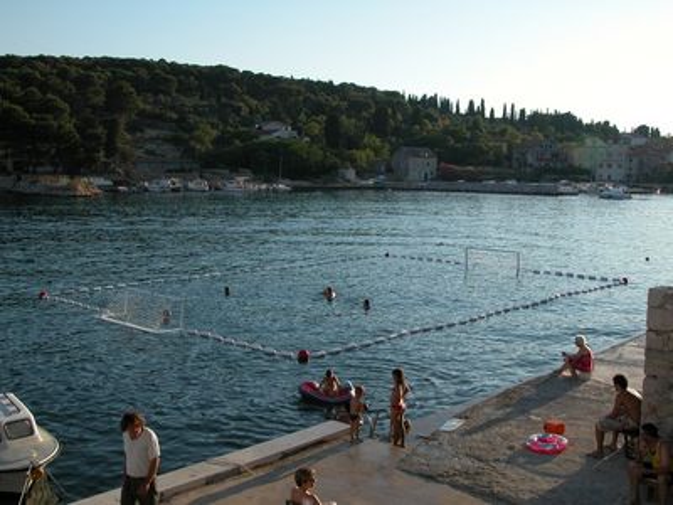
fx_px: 797
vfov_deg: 35.1
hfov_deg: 45.8
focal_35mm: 41
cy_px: 252
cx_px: 336
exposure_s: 1/336
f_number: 5.8
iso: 100
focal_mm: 10.7
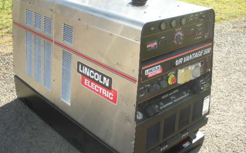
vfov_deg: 28.0
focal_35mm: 46
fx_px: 308
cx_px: 112
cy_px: 85
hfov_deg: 43.4
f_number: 3.5
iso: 88
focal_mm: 6.3
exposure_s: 1/223
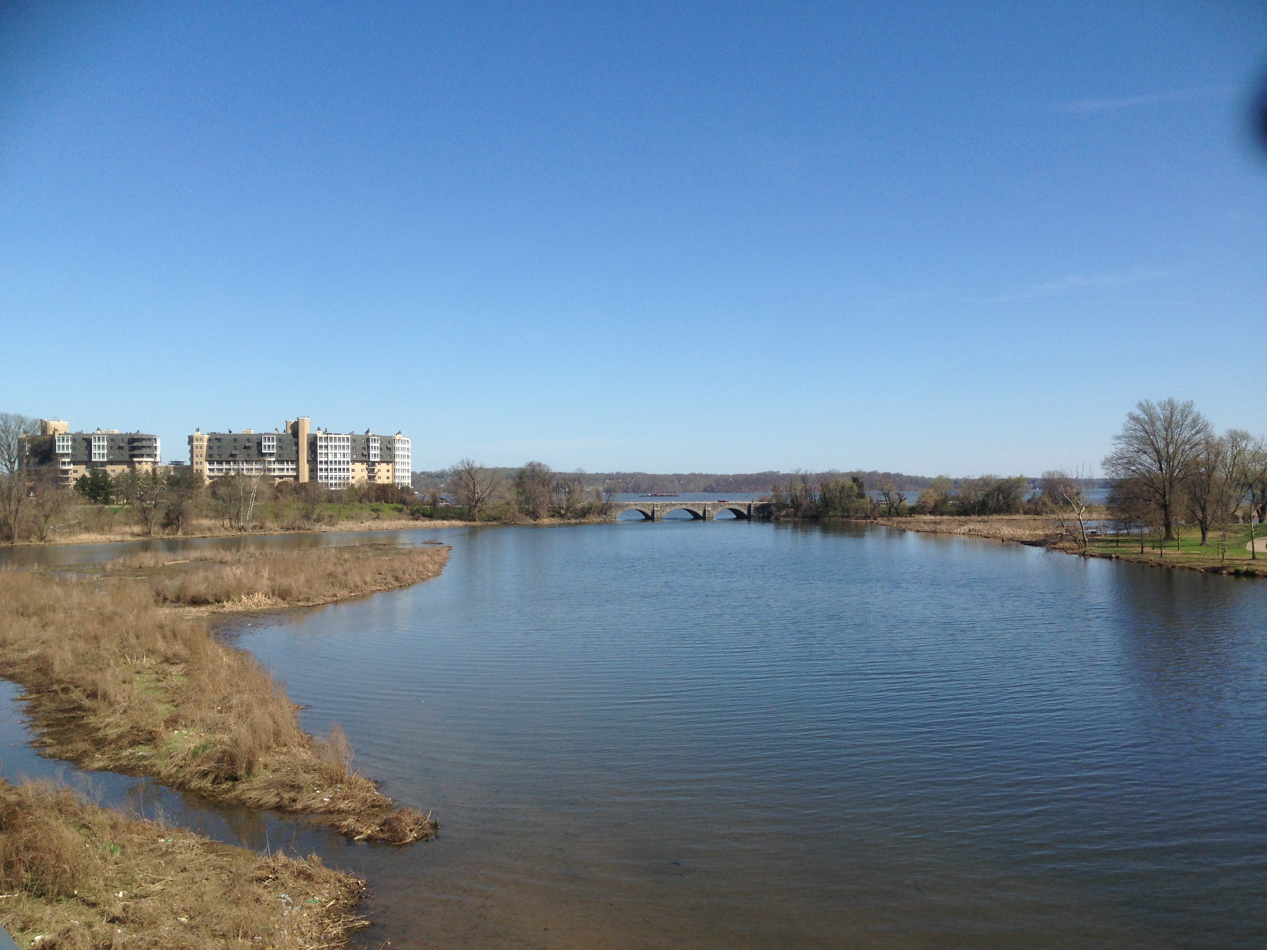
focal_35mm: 33
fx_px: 1208
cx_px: 634
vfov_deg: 42.9
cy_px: 475
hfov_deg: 55.4
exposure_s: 1/1938
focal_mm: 4.12
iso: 50
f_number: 2.4
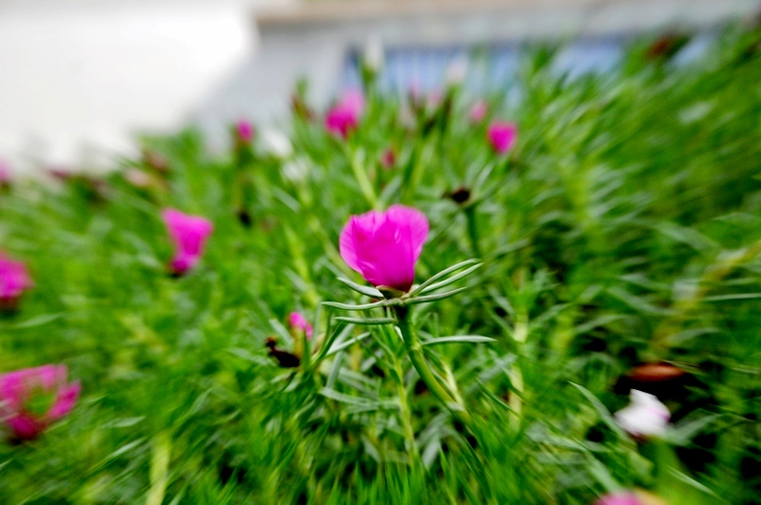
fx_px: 1330
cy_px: 252
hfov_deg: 31.9
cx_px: 380
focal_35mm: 63
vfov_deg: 21.5
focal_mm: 42
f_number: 4.8
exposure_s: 1/40
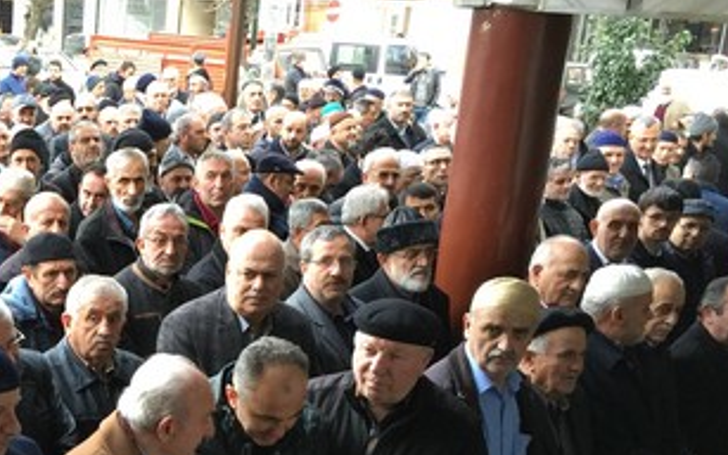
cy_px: 436
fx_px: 1330
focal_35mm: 67
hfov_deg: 29.0
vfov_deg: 19.0
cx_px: 33
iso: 64
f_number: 2.2
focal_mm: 4.15
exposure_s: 1/33
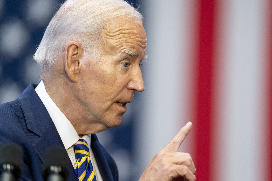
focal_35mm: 489
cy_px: 93
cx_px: 153
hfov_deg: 4.2
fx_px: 3694
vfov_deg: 2.8
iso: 5000
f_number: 2.8
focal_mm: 400
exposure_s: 1/640
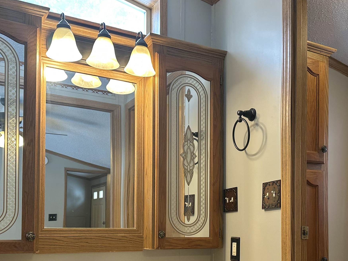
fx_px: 422
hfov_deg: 44.7
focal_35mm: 42
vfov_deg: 33.0
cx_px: 194
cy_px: 221
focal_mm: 6.86
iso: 125
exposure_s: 1/120
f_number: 1.78
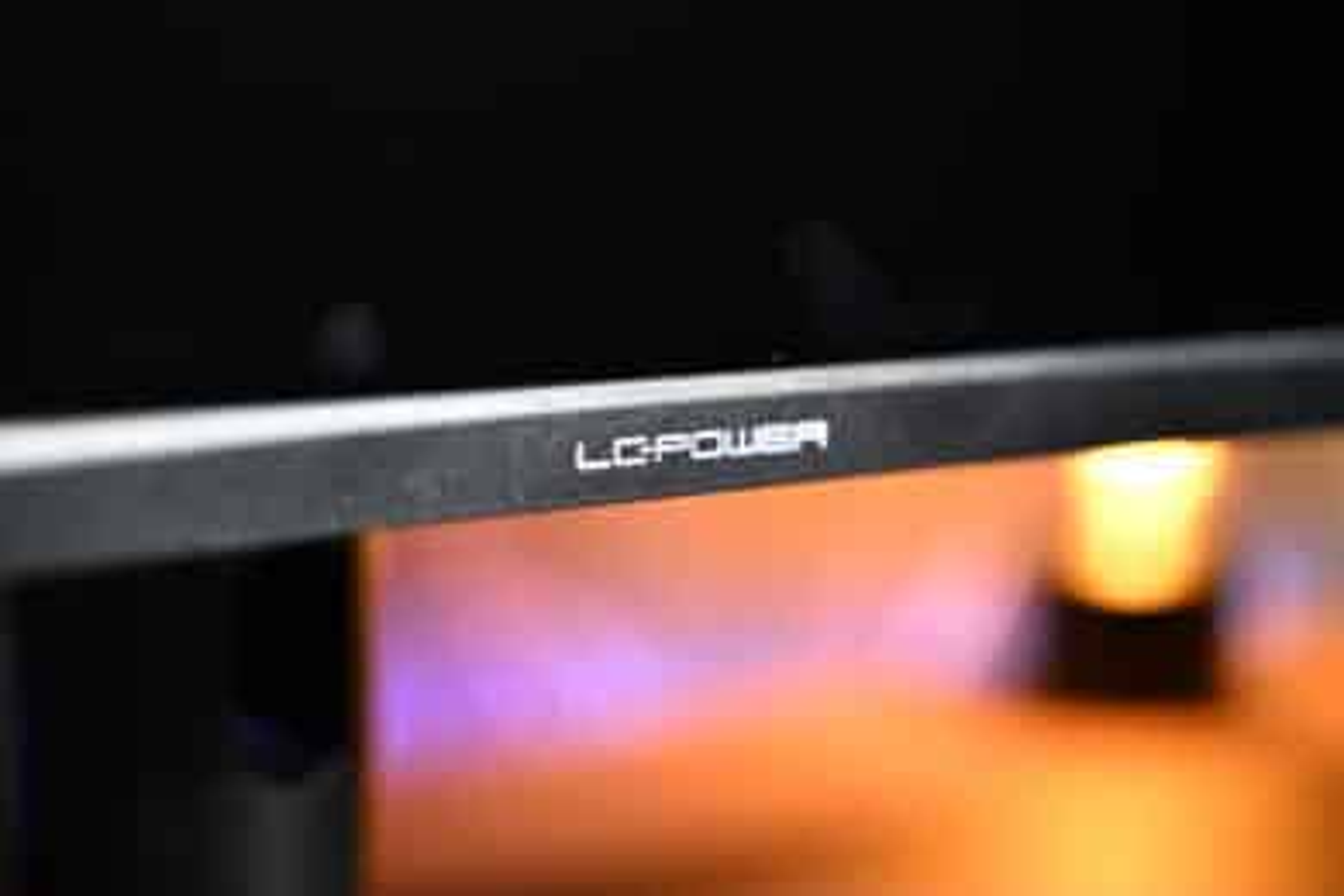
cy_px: 448
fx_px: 2800
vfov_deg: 18.2
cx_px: 672
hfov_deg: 27.0
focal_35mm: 75
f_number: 2.8
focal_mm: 75
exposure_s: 1/80
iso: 560
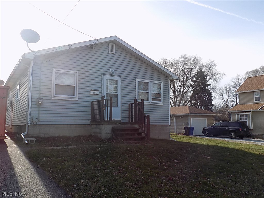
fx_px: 229
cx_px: 132
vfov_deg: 46.8
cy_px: 99
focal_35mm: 30
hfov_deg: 60.0
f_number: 3.3
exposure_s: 1/640
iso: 80
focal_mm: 5.3
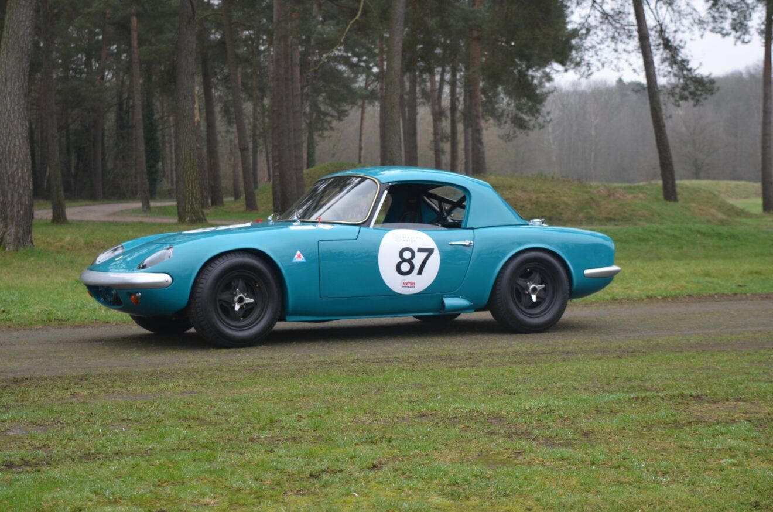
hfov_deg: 28.1
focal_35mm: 72
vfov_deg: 18.8
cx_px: 386
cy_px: 256
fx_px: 1543
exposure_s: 1/125
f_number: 5.3
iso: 400
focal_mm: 48
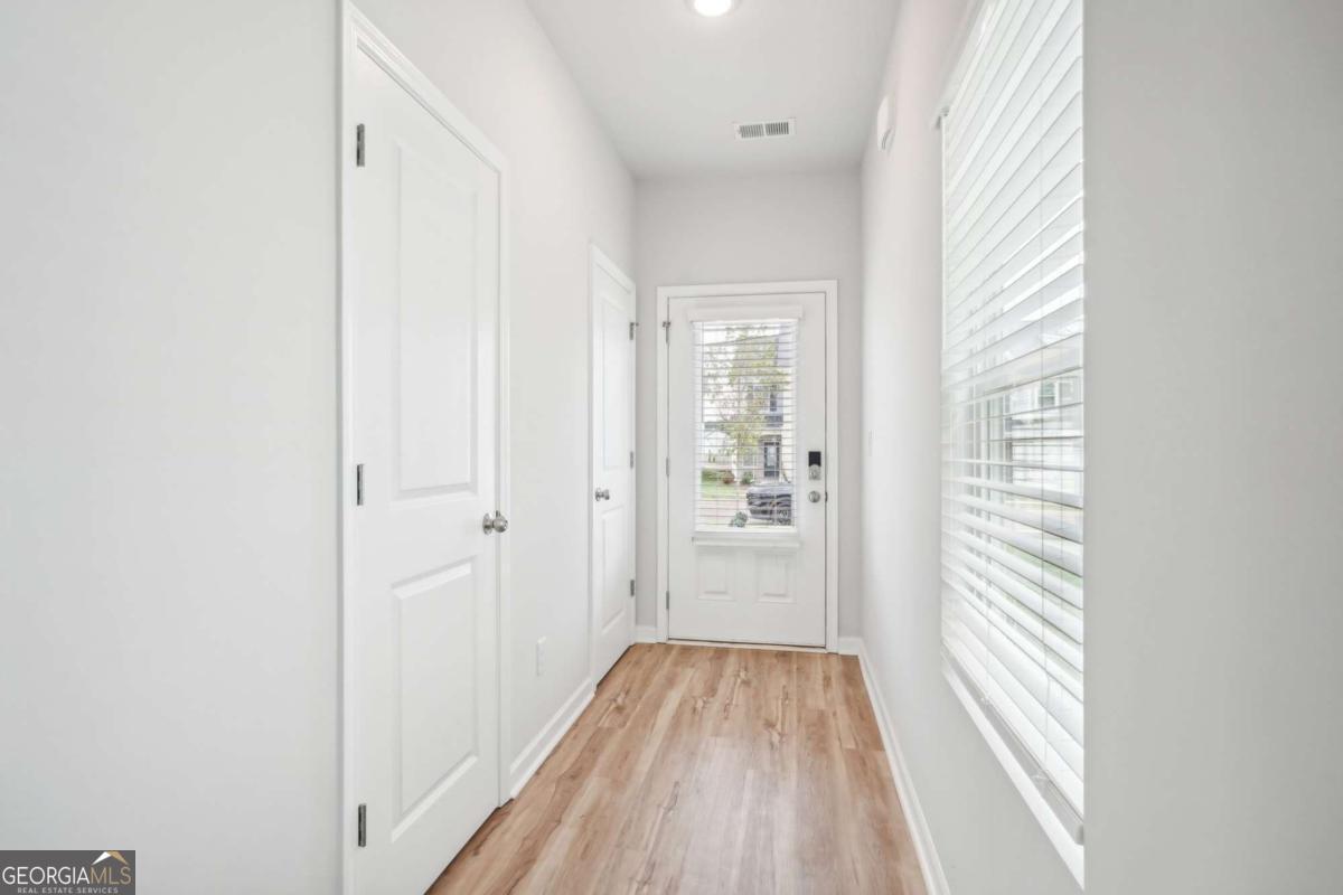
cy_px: 448
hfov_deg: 90.0
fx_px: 671
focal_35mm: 18
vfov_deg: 67.4
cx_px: 672
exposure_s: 1/25
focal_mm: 18
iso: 400
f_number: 8
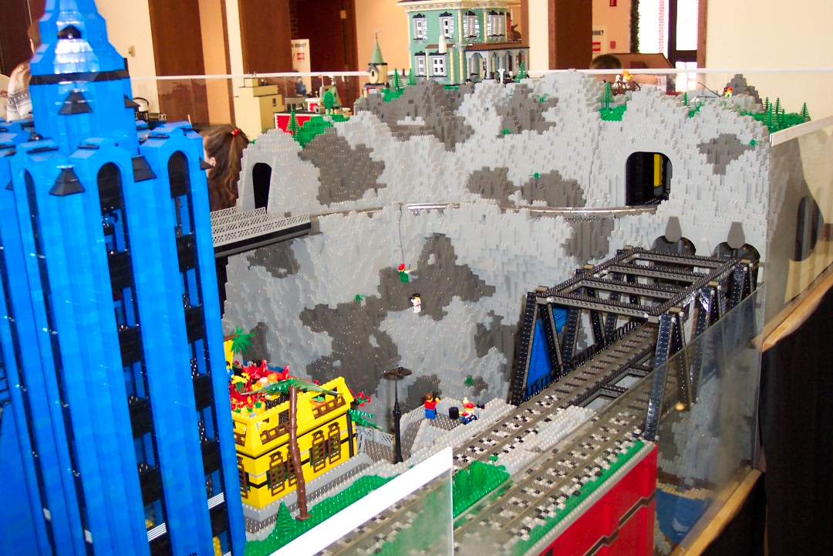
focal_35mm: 38
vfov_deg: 35.1
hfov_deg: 50.7
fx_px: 879
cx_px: 416
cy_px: 278
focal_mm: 8
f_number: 2.8
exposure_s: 1/30
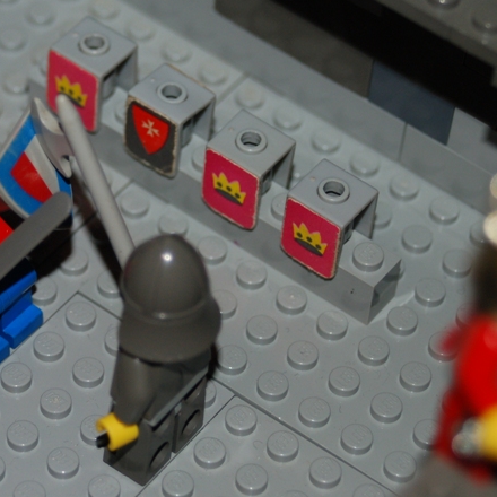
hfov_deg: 10.0
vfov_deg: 10.0
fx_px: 2826
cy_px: 259
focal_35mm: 174
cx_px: 87
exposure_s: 1/60
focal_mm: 80
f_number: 5.6
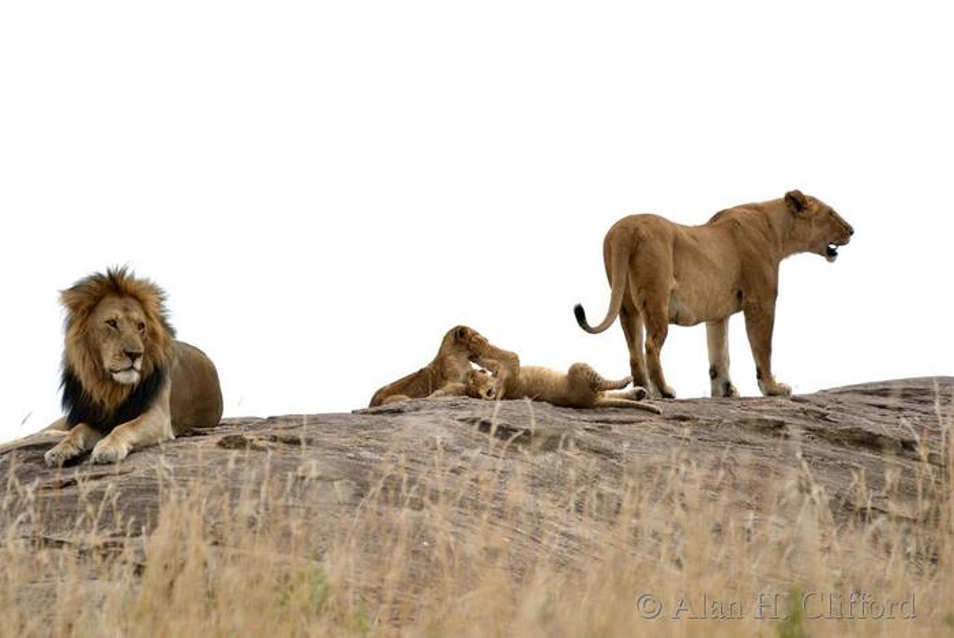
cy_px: 319
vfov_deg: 2.3
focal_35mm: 600
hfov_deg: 3.4
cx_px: 477
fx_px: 15913
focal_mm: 400
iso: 100
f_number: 5.6
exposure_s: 1/250
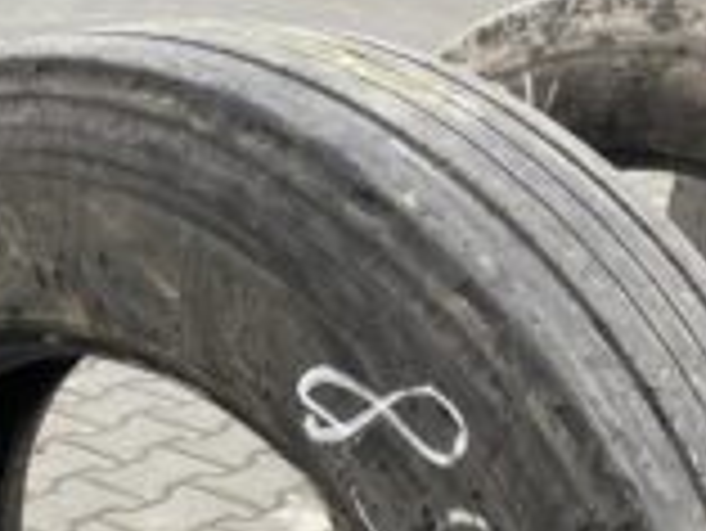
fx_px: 1449
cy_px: 655
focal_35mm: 71
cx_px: 247
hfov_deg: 27.2
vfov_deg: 19.4
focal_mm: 4.25
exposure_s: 1/122
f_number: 1.8
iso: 64
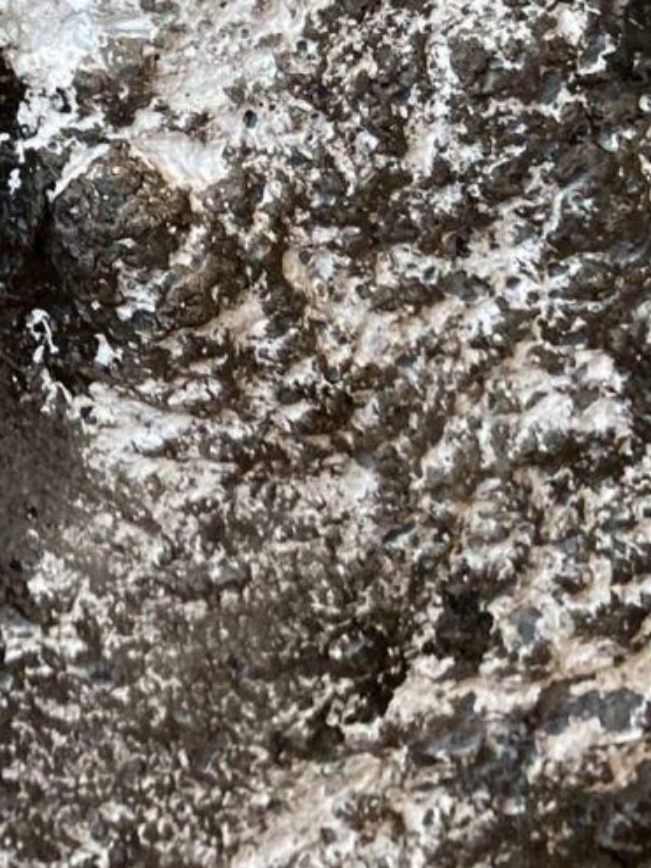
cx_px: -247
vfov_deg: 21.4
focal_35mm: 84
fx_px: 2107
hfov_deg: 16.4
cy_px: -214
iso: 160
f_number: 1.8
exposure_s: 1/60
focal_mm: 4.25
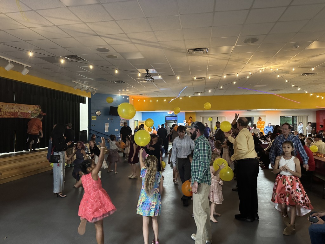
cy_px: 122
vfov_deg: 56.8
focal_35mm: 24
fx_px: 225
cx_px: 162
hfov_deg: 71.6
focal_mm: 6.76
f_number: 1.78
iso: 800
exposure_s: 1/40
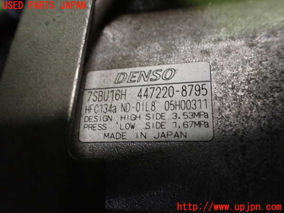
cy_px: 106
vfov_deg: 46.8
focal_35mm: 30
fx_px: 246
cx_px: 142
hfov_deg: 60.0
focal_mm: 5.4
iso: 800
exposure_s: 1/40
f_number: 2.3
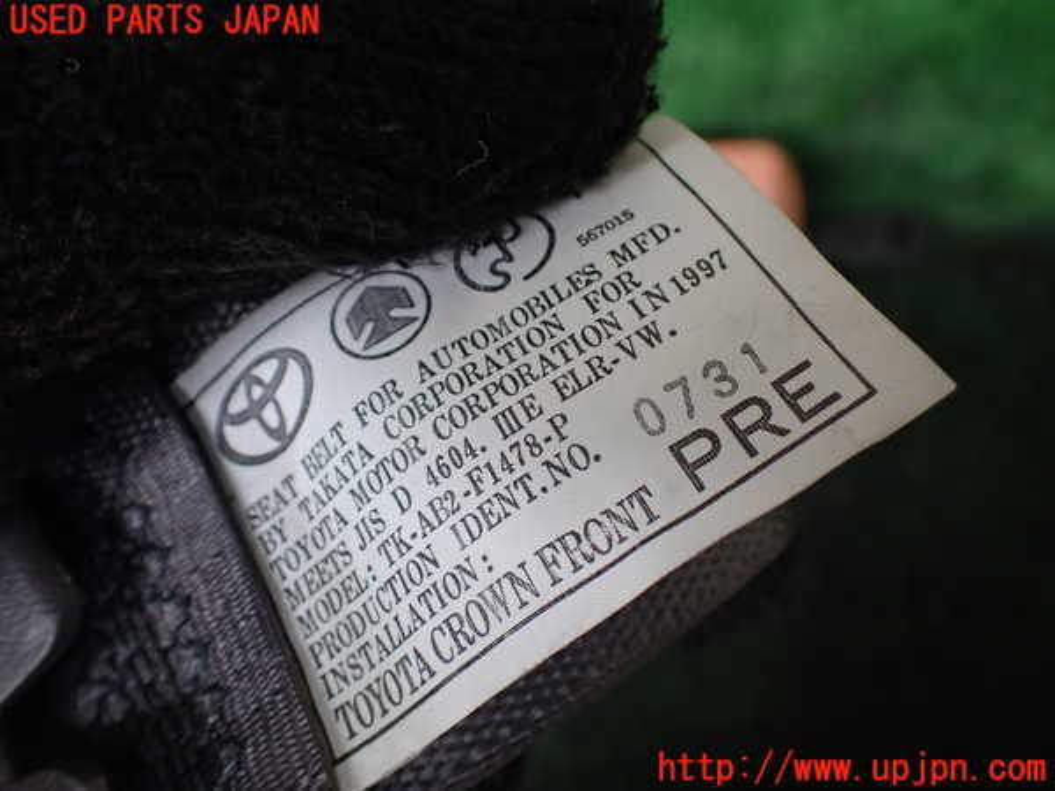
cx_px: 528
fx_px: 914
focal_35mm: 30
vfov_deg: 46.8
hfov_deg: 60.0
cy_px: 396
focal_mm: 5.4
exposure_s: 1/125
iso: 250
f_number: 2.3
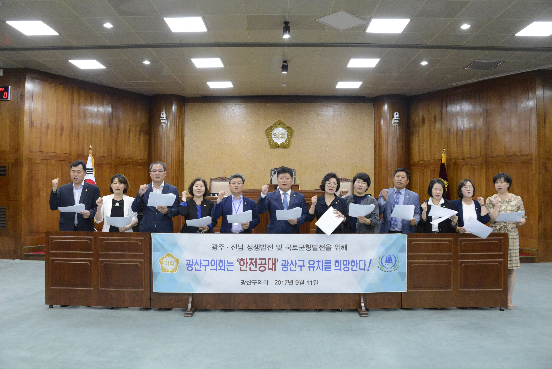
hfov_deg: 65.5
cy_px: 184
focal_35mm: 28
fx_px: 429
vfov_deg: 46.4
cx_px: 276
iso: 6400
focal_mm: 28
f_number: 6.3
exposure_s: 1/160
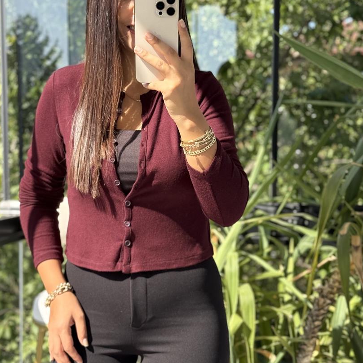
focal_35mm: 70
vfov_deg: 24.6
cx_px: 149
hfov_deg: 24.6
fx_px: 830
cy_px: 197
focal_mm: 6.76
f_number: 1.78
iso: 100
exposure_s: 1/625
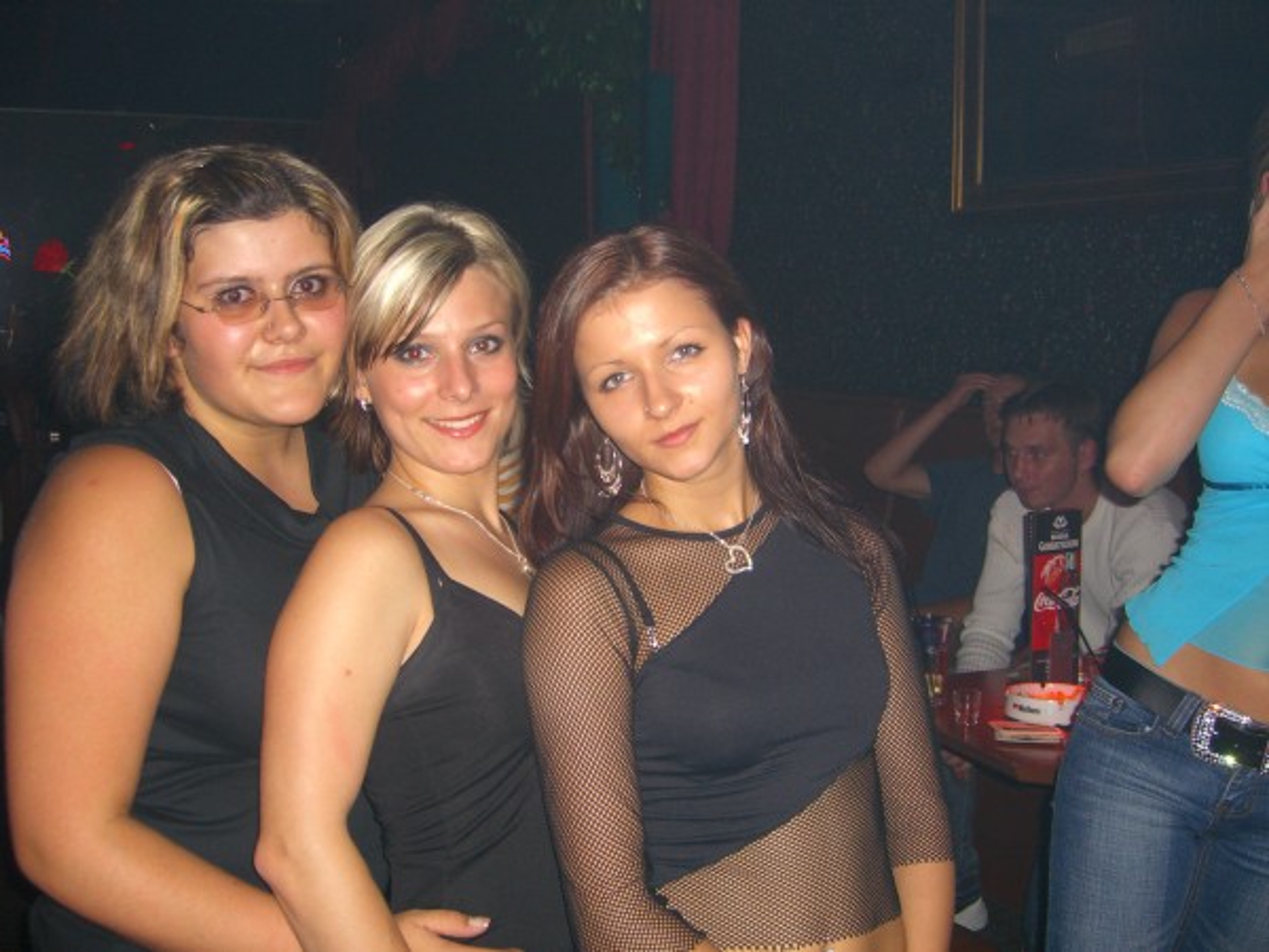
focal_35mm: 38
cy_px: 476
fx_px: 1393
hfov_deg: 49.0
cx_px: 634
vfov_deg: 37.7
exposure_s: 1/60
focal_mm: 7.9
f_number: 2.8
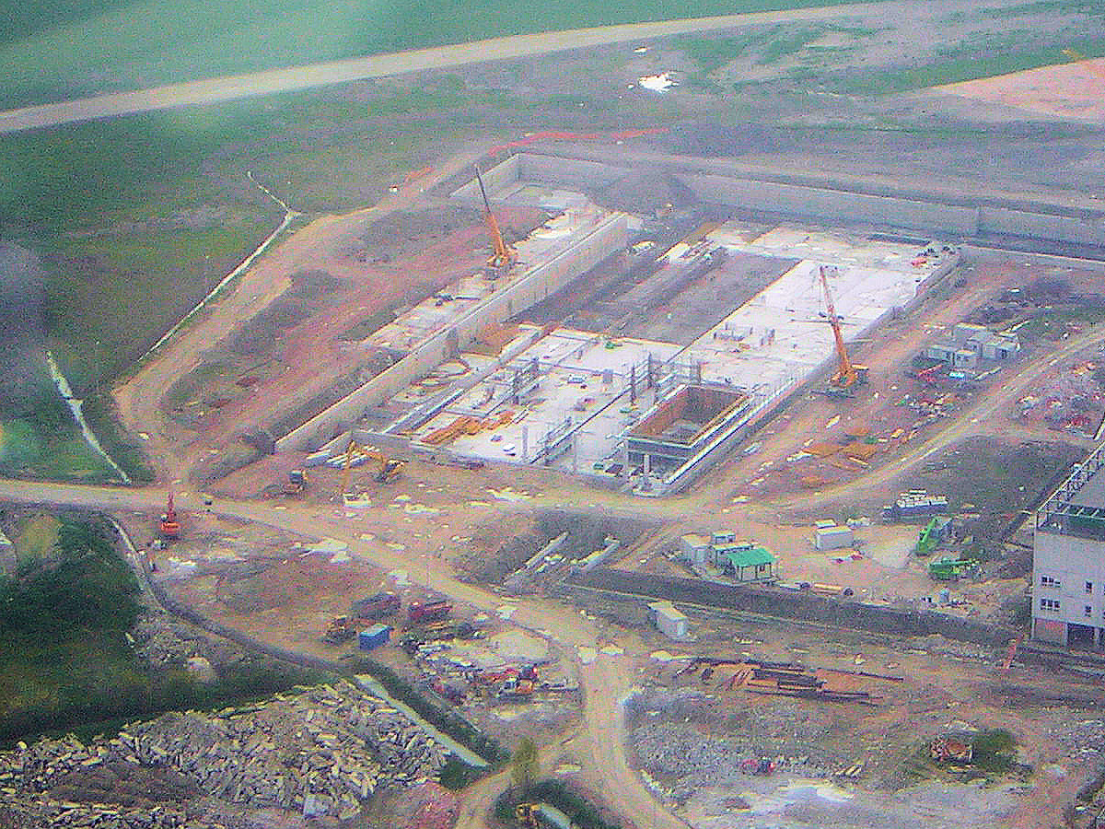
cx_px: 706
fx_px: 4597
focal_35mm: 144
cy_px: 337
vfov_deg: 10.3
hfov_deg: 13.7
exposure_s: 1/155
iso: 50
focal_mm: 14.1
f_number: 4.7
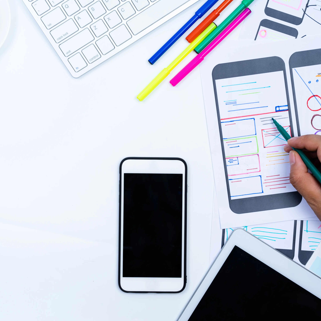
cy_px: 159
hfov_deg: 24.3
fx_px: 745
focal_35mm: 71
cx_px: 186
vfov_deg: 24.3
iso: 100
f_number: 16
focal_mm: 55
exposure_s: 1/100
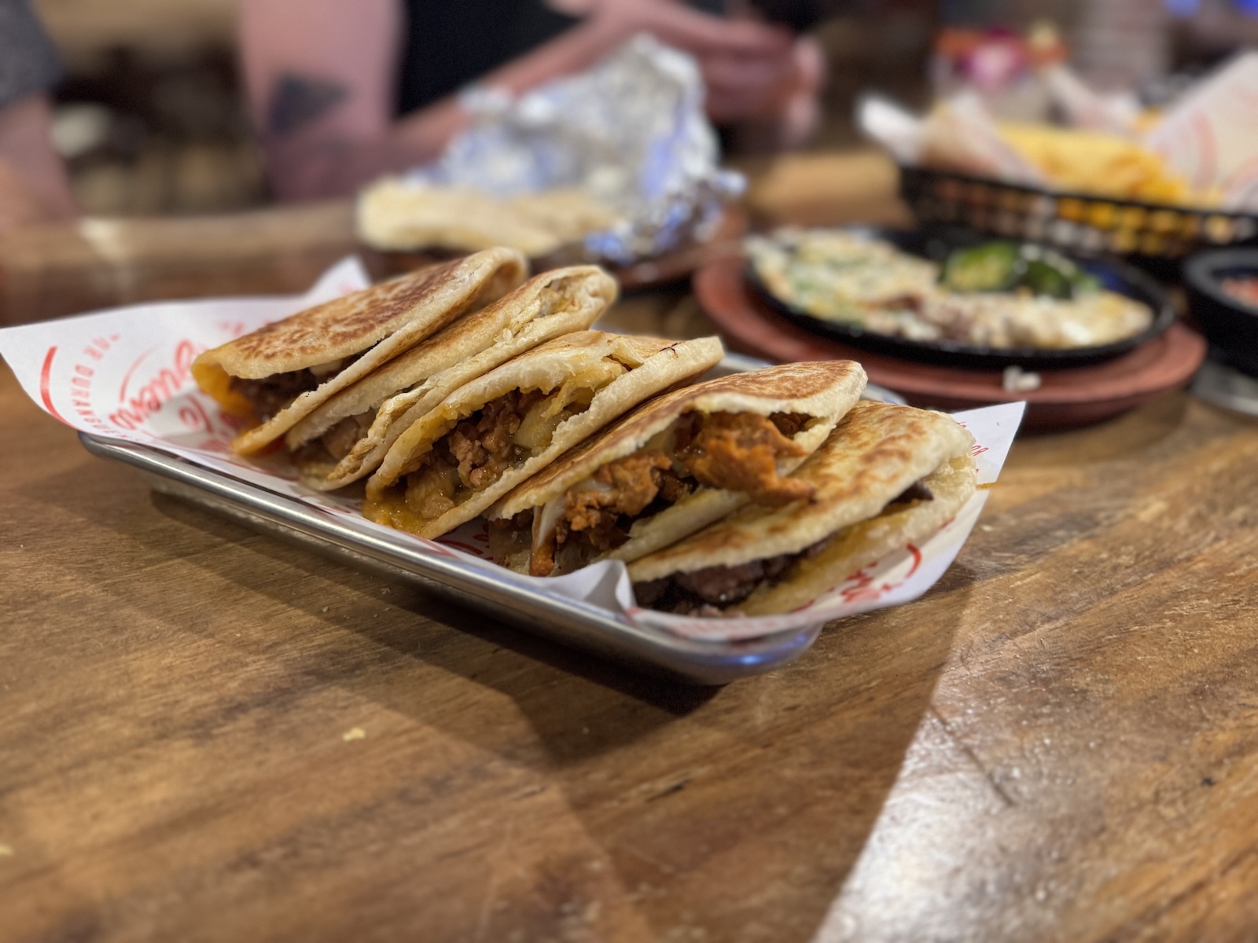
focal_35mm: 24
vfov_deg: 56.8
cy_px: 472
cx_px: 629
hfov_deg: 71.6
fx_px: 872
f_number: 1.78
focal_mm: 6.76
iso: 640
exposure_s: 1/60
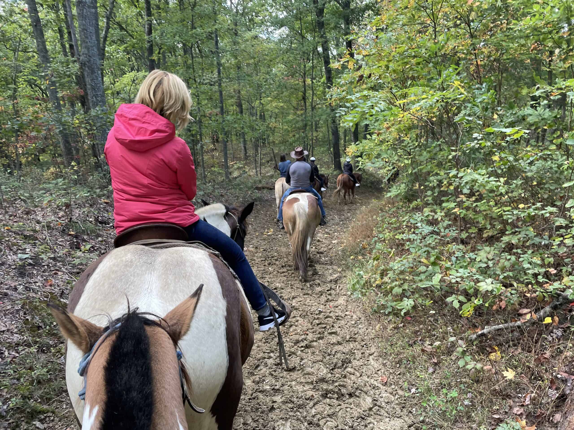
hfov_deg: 67.3
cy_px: 215
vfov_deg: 53.1
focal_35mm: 26
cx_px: 287
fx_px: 431
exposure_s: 1/121
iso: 50
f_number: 1.6
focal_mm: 4.2
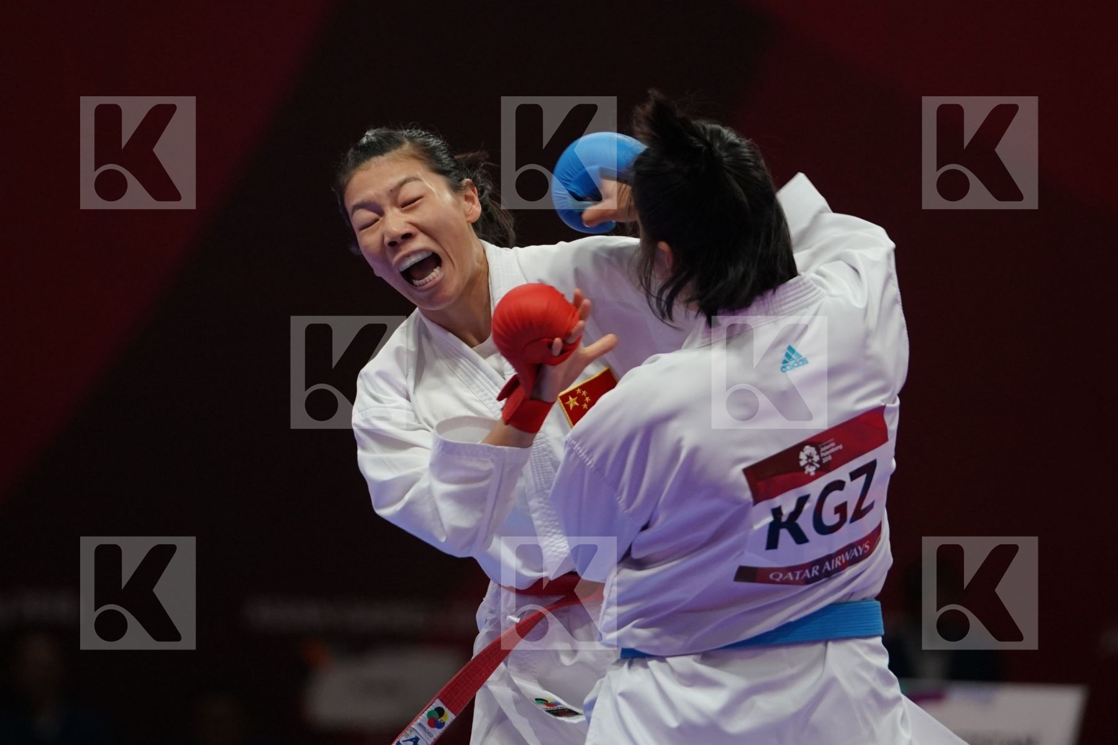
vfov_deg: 3.5
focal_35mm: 393
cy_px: 372
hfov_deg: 5.2
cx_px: 559
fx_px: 12204
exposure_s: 1/1000
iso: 2000
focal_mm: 262
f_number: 4
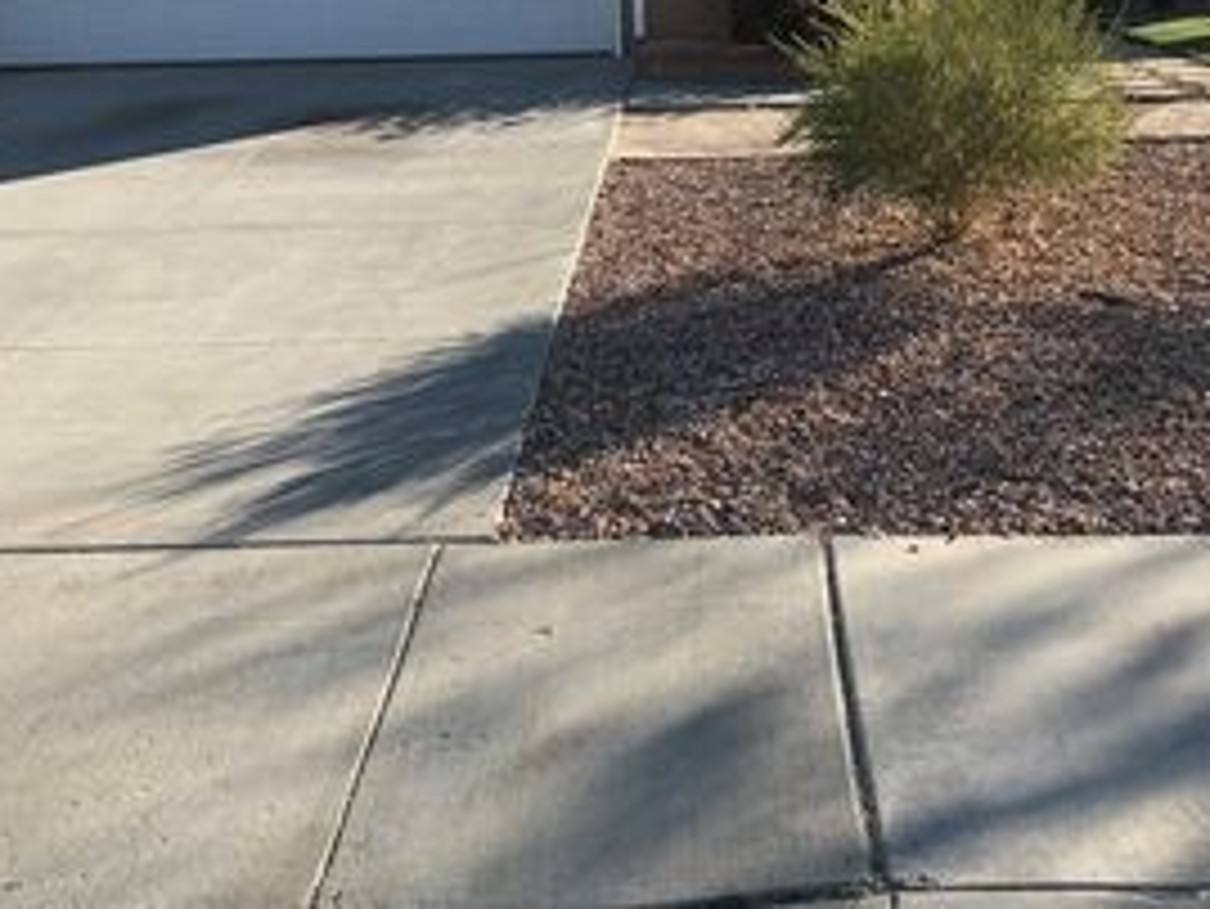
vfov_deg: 27.7
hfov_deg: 36.8
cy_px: 241
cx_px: 639
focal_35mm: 52
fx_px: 1818
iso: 20
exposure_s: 1/1597
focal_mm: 3.99
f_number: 1.8
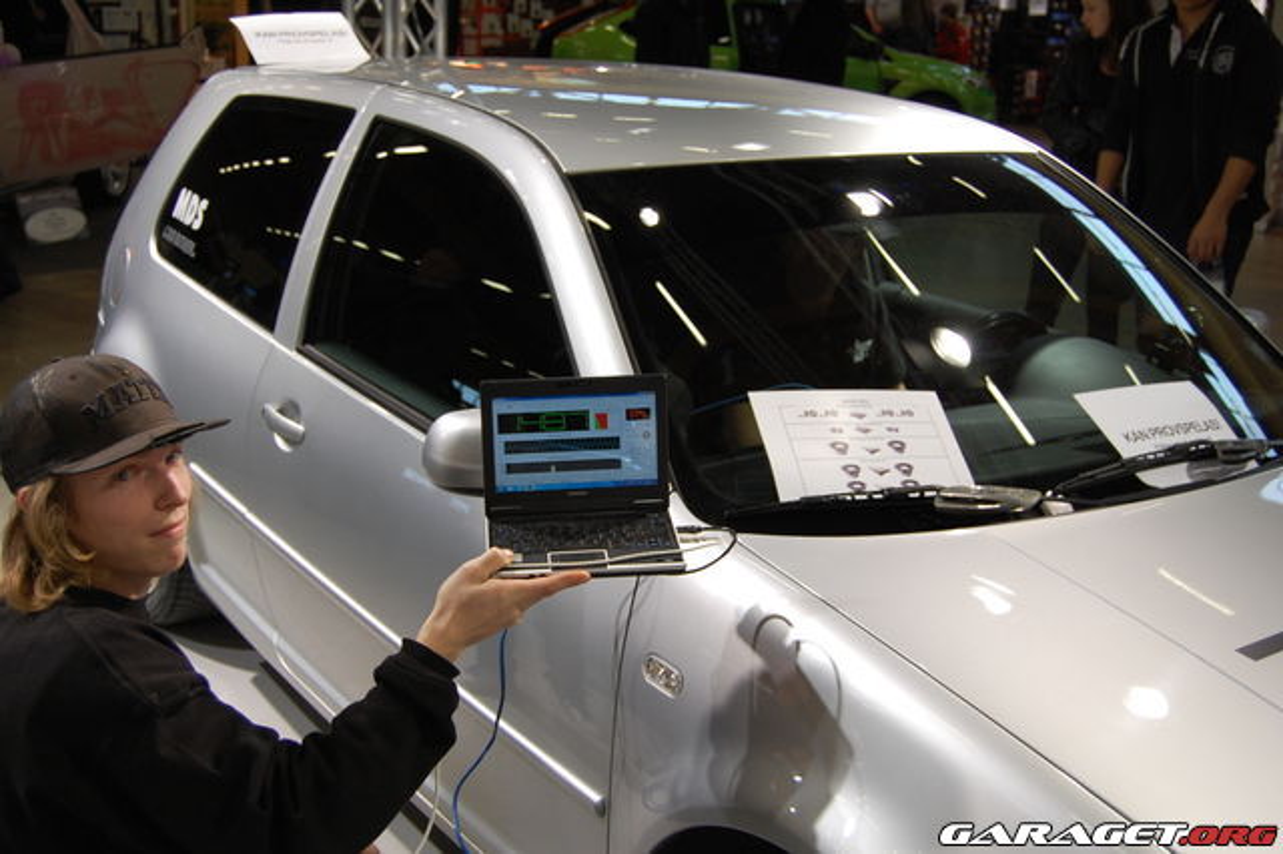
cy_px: 427
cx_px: 642
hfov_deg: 43.6
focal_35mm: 45
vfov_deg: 29.8
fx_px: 1603
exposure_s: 1/100
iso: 400
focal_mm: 30
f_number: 5
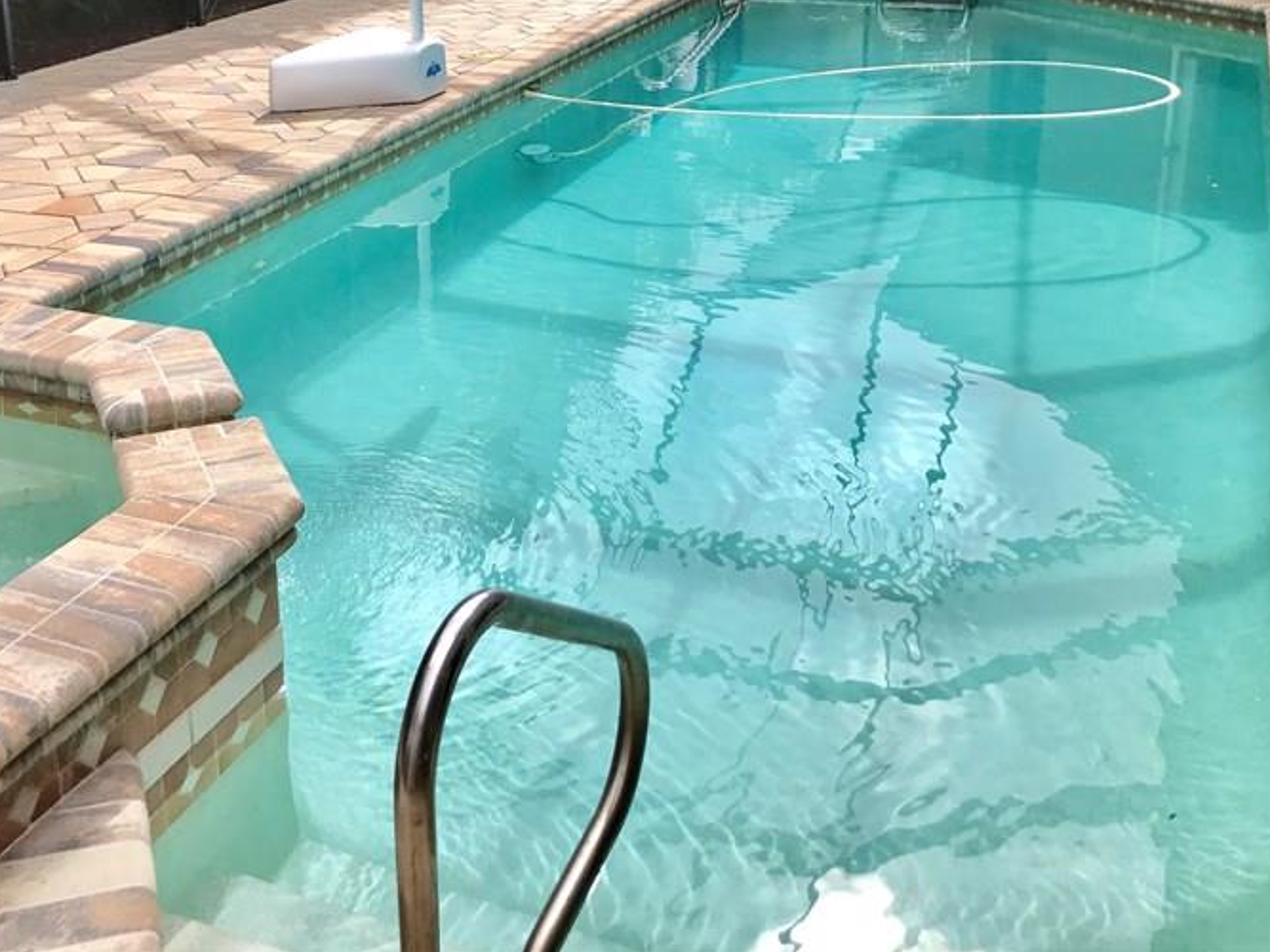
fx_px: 1577
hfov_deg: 43.4
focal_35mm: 43
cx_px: 461
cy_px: 228
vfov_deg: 32.9
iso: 20
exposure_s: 1/812
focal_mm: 3.99
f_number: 1.8
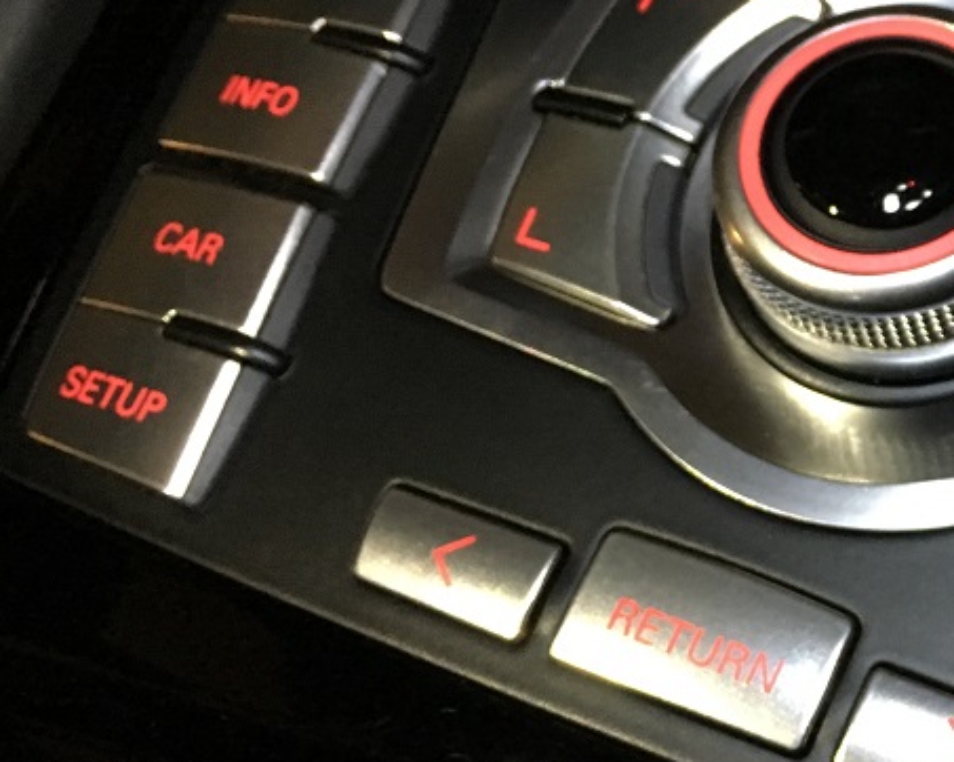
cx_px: 1072
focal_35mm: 64
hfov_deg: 27.0
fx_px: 1806
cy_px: 389
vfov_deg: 23.8
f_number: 2.2
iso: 400
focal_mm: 4.15
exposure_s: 1/17
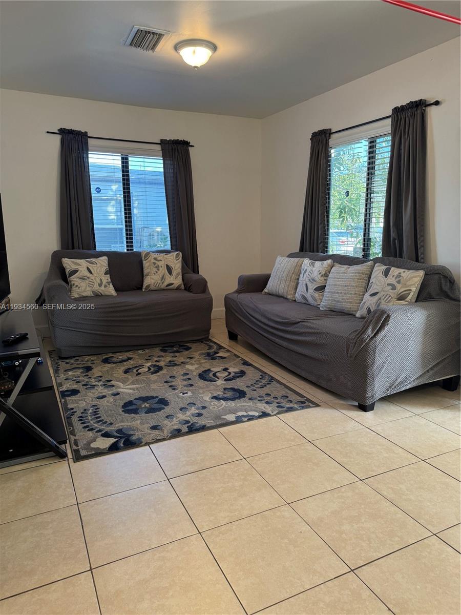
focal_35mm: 24
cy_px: 308
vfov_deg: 71.6
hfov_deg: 56.8
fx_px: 426
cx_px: 230
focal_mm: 6.76
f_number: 1.78
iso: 100
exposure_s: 1/60
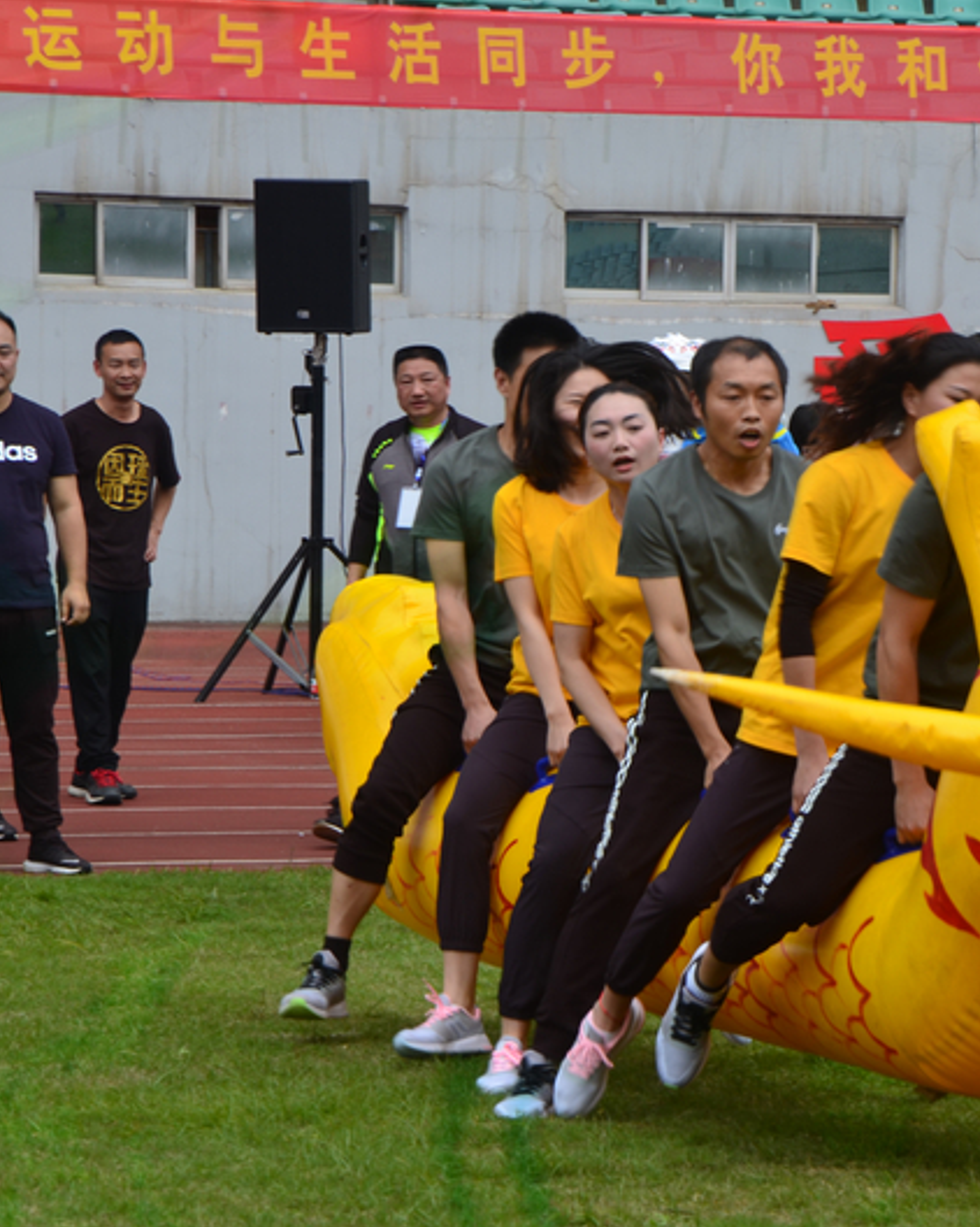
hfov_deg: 6.9
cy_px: 614
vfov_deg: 8.6
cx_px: 901
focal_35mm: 224
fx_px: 8115
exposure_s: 1/125
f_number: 11
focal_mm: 105
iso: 140
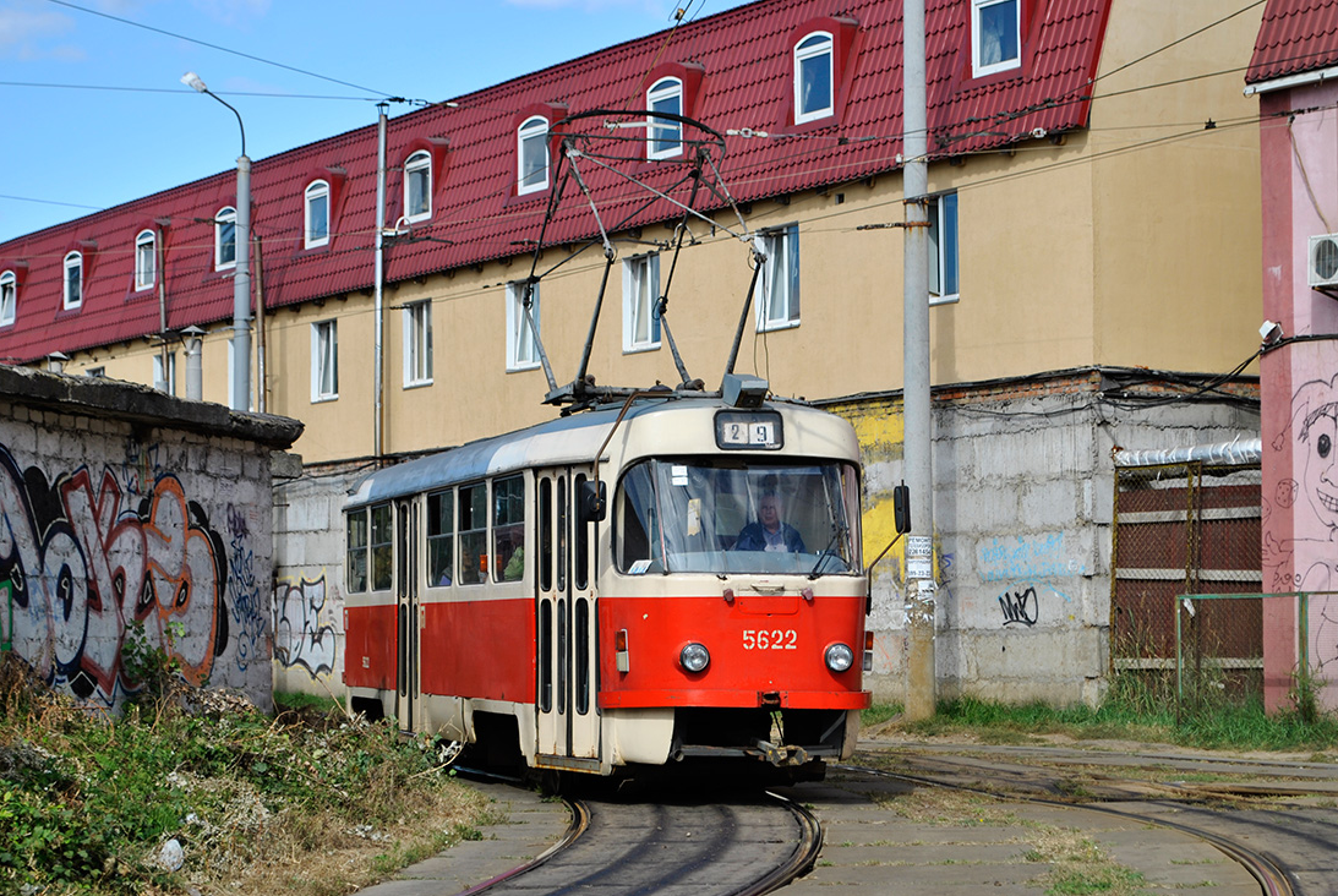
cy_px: 452
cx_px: 690
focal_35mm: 91
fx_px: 3370
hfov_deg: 22.5
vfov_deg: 15.1
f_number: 8
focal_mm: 55
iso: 100
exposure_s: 1/250
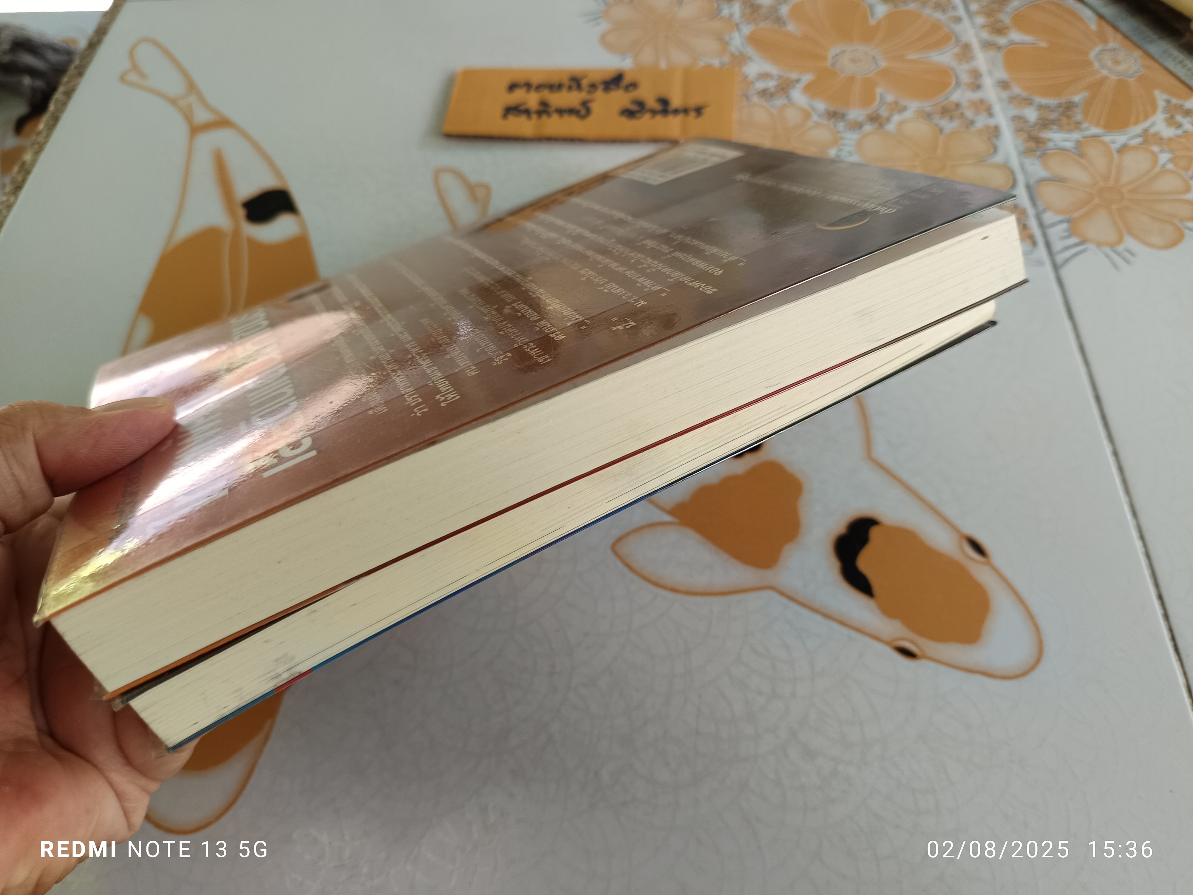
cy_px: 448
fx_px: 827
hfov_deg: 71.6
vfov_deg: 56.8
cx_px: 596
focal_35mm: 24
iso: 257
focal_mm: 5.31
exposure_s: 1/50
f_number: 1.7
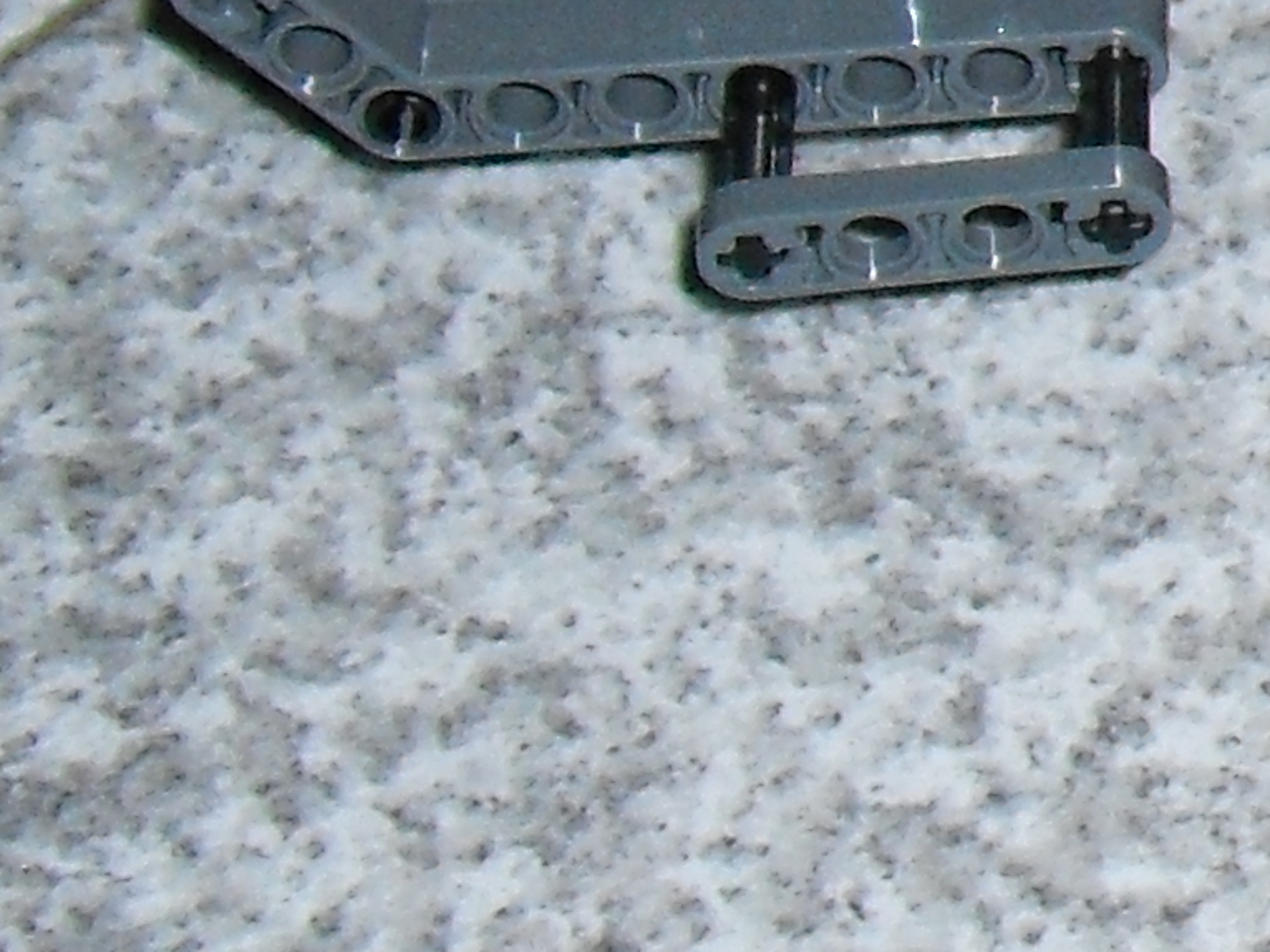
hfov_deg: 9.4
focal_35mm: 188
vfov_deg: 7.7
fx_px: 6895
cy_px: -549
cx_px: 2991
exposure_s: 1/60
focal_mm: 6.3
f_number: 3.1
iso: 200
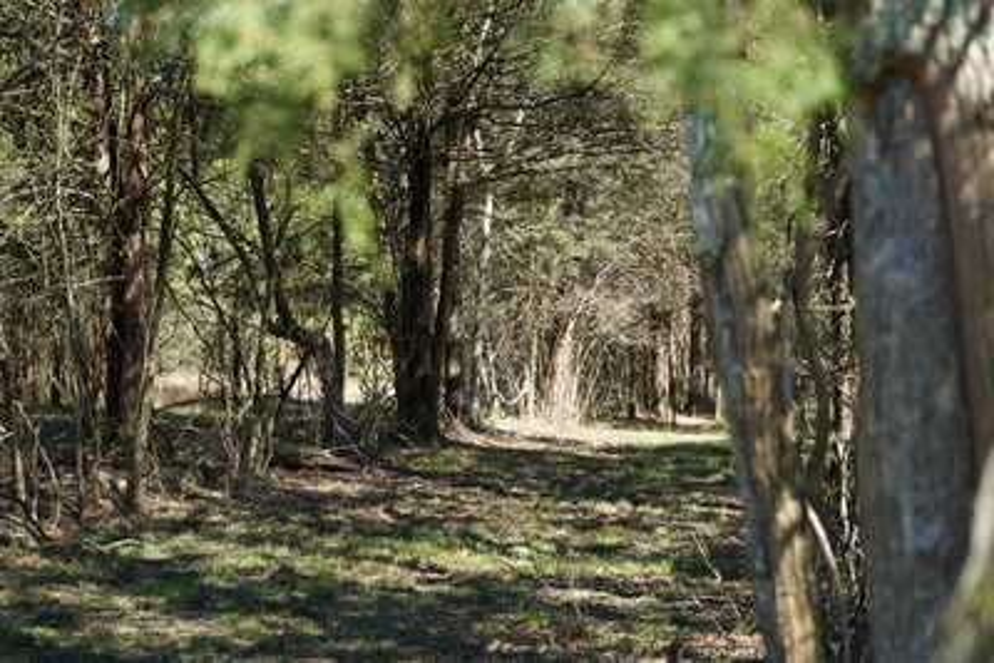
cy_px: 332
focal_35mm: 70
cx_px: 497
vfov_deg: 19.5
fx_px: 1933
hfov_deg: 28.8
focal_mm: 70
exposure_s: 1/320
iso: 400
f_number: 5.6
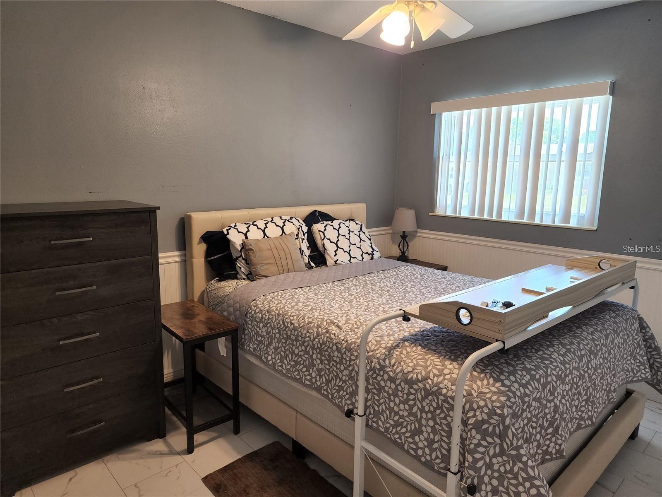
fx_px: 440
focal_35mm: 23
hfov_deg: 73.9
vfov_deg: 58.9
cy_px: 248
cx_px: 331
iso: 200
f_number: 1.8
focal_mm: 6.4
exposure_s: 1/120
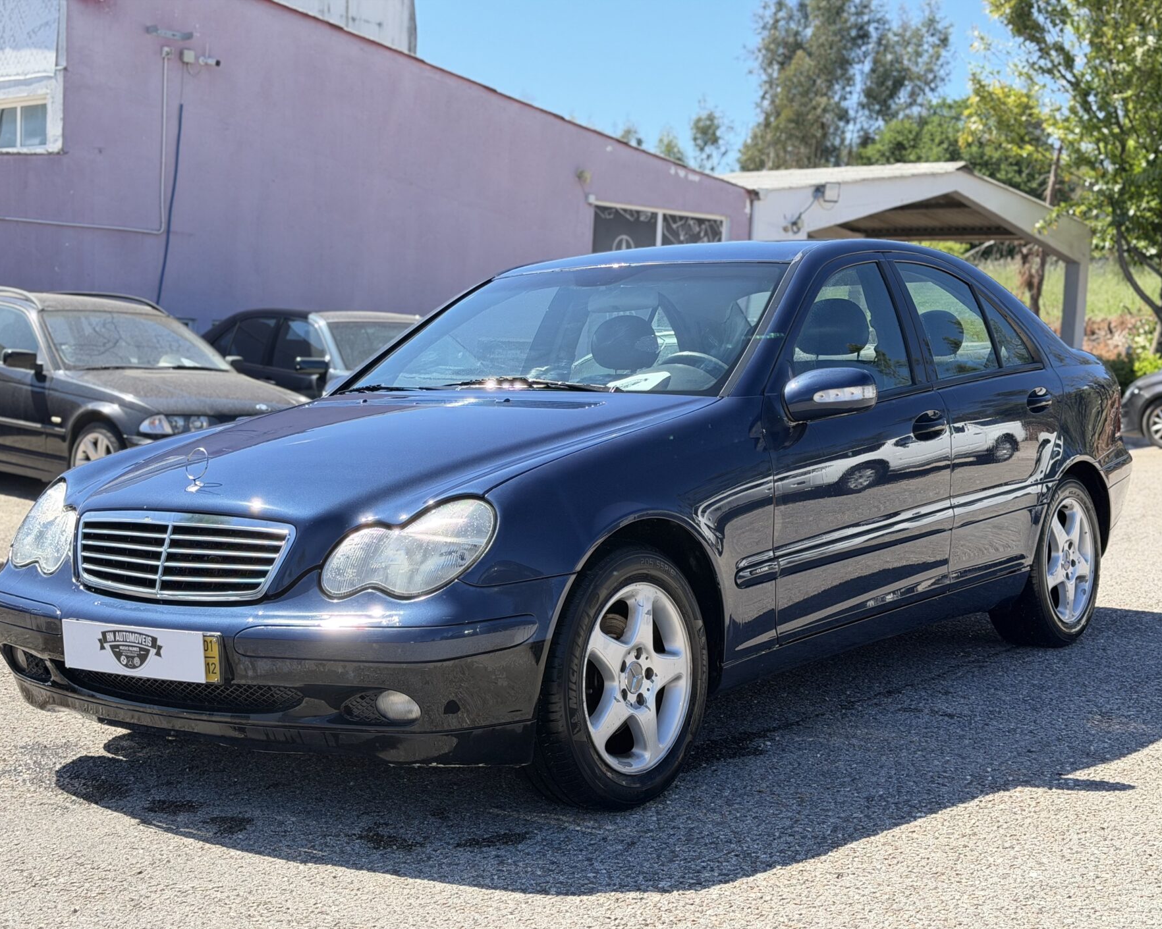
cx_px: 557
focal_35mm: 51
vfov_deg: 29.7
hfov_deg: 36.7
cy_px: 473
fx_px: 1754
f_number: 1.78
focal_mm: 6.76
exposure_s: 1/1203
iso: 100
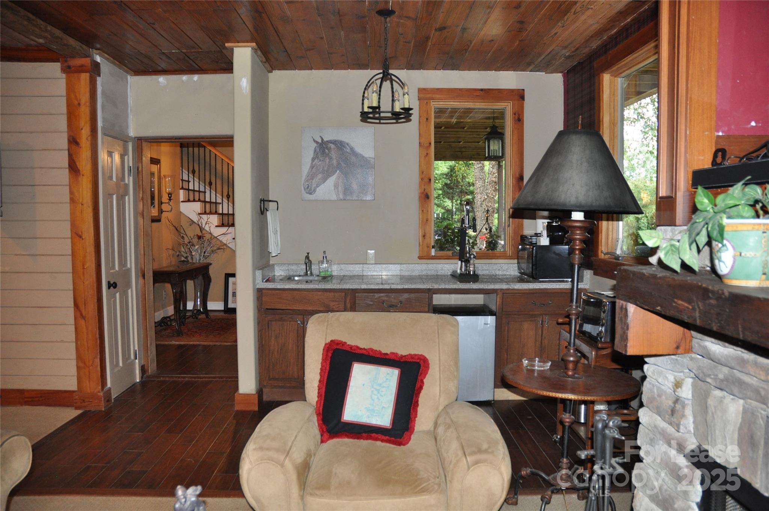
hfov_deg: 67.4
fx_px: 576
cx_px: 384
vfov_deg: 47.8
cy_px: 256
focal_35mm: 27
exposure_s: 1/60
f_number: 3.5
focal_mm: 18
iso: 800
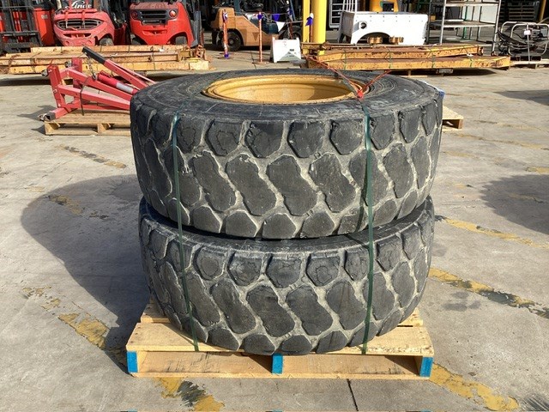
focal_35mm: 31
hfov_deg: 58.4
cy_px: 206
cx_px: 274
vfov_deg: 45.4
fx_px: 492
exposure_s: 1/691
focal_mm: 3.3
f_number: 2.4
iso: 25
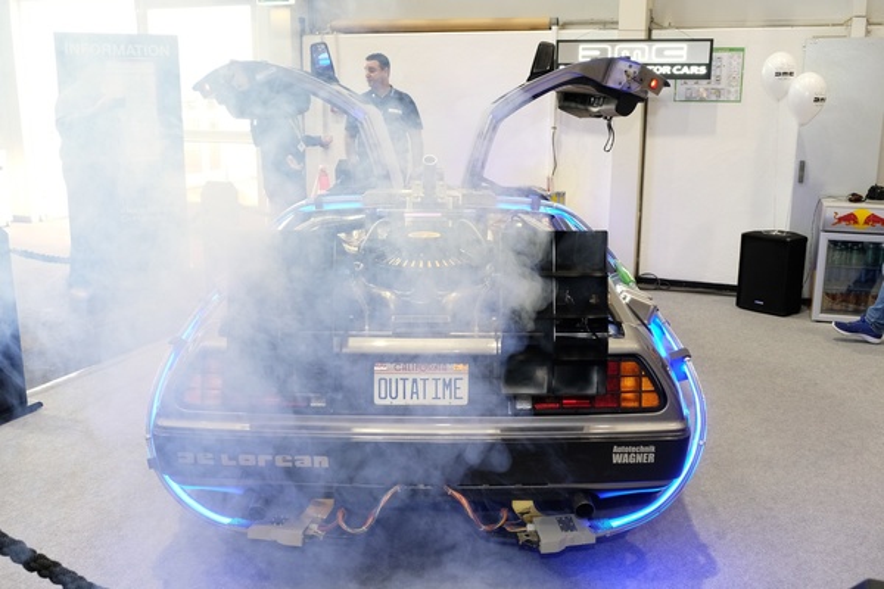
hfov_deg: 53.1
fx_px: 884
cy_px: 294
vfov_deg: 36.9
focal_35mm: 36
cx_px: 442
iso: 2000
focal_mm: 24.2
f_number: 4.5
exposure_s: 1/50
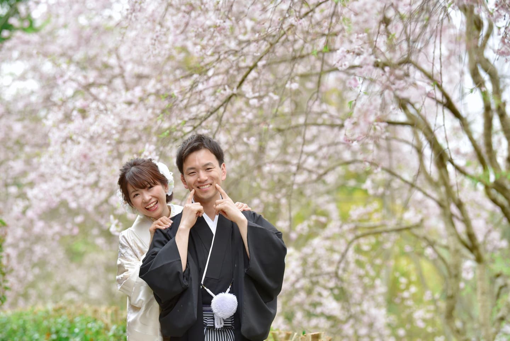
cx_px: 255
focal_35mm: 135
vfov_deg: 10.2
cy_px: 170
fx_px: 1913
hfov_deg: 15.2
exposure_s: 1/640
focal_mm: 135
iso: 1000
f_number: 4
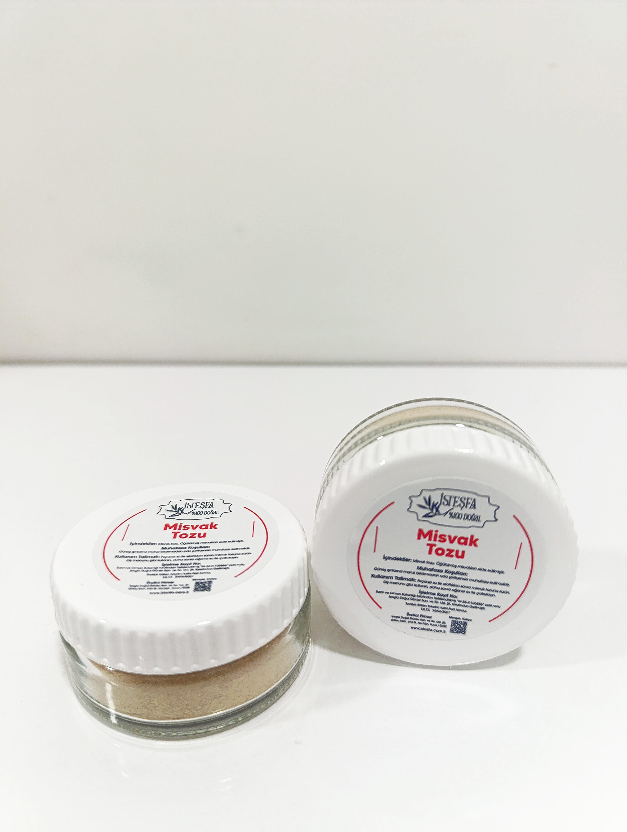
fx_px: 554
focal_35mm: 23
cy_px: 416
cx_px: 314
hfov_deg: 59.0
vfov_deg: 73.8
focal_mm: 6.14
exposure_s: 1/101
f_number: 1.6
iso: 320
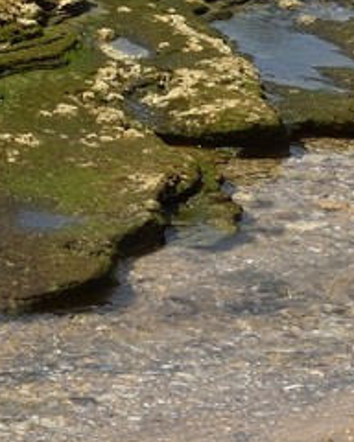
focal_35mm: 250
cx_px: -979
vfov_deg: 7.4
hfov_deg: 5.5
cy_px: -443
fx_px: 3274
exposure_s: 1/200
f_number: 16
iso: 200
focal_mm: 40
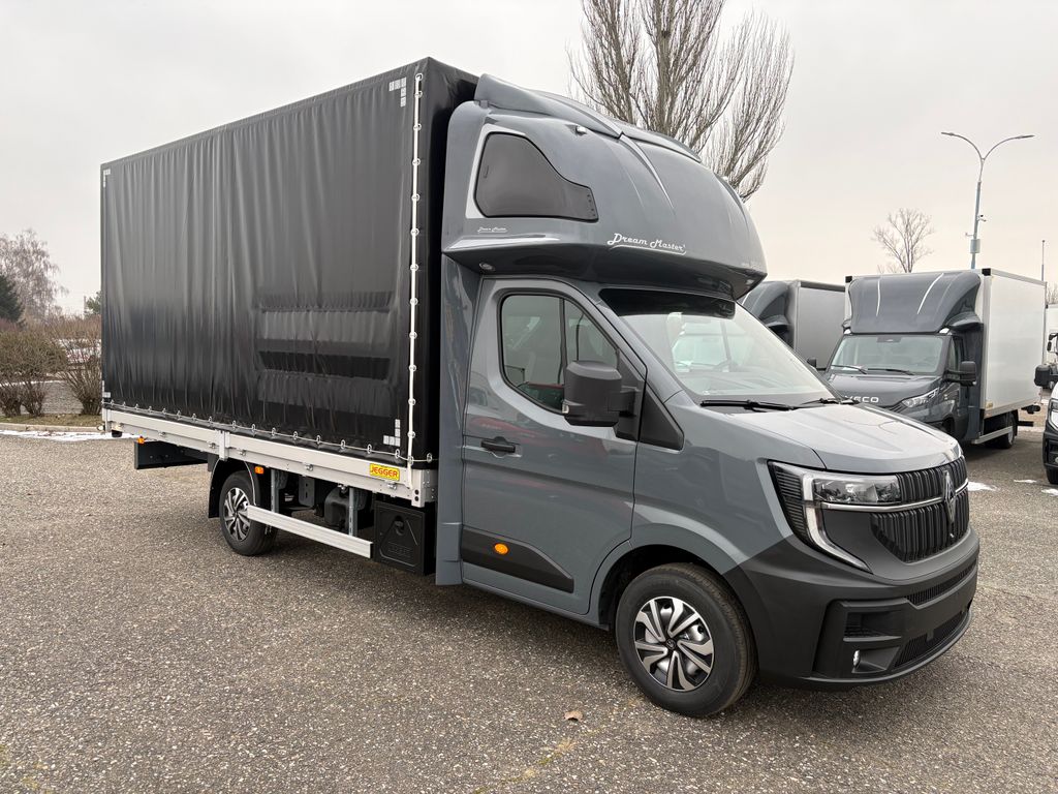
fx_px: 795
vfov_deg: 53.1
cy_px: 397
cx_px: 529
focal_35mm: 26
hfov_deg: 67.3
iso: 50
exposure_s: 1/135
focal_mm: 5.96
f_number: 1.6
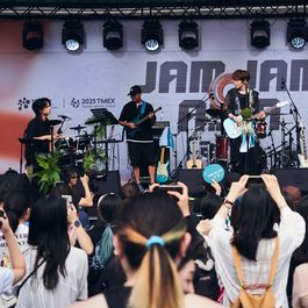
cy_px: 79
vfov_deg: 16.3
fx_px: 1067
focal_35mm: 106
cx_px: 237
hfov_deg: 16.3
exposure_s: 1/320
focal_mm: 55
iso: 250
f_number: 4
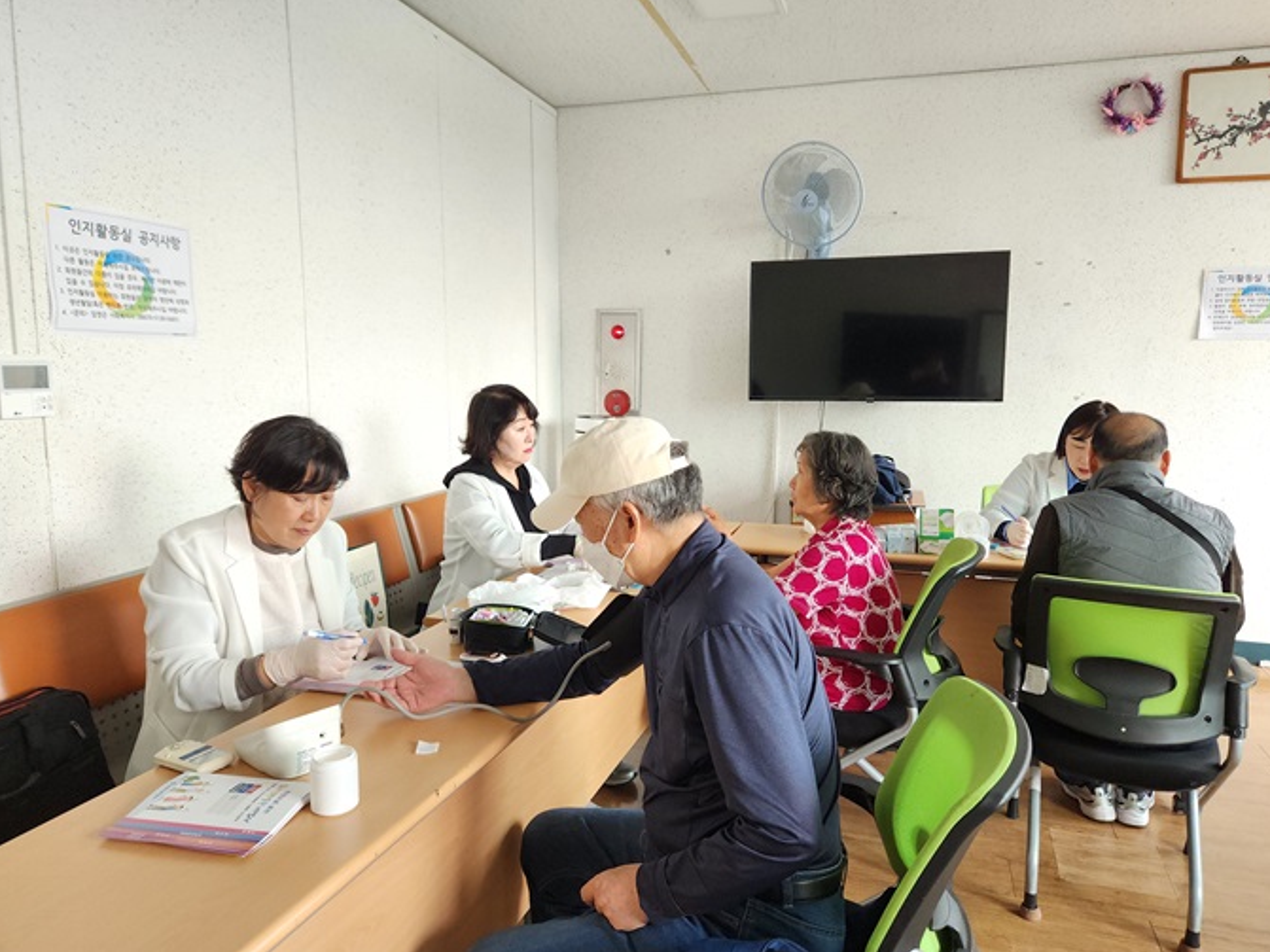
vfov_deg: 56.8
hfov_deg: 71.6
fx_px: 880
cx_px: 655
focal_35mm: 24
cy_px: 484
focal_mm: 5.4
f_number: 1.8
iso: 200
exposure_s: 1/180
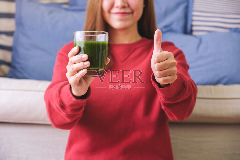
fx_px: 553
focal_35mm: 83
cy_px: 80
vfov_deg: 16.5
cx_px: 120
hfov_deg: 24.5
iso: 320
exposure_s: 1/80
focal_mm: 55
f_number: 2.8
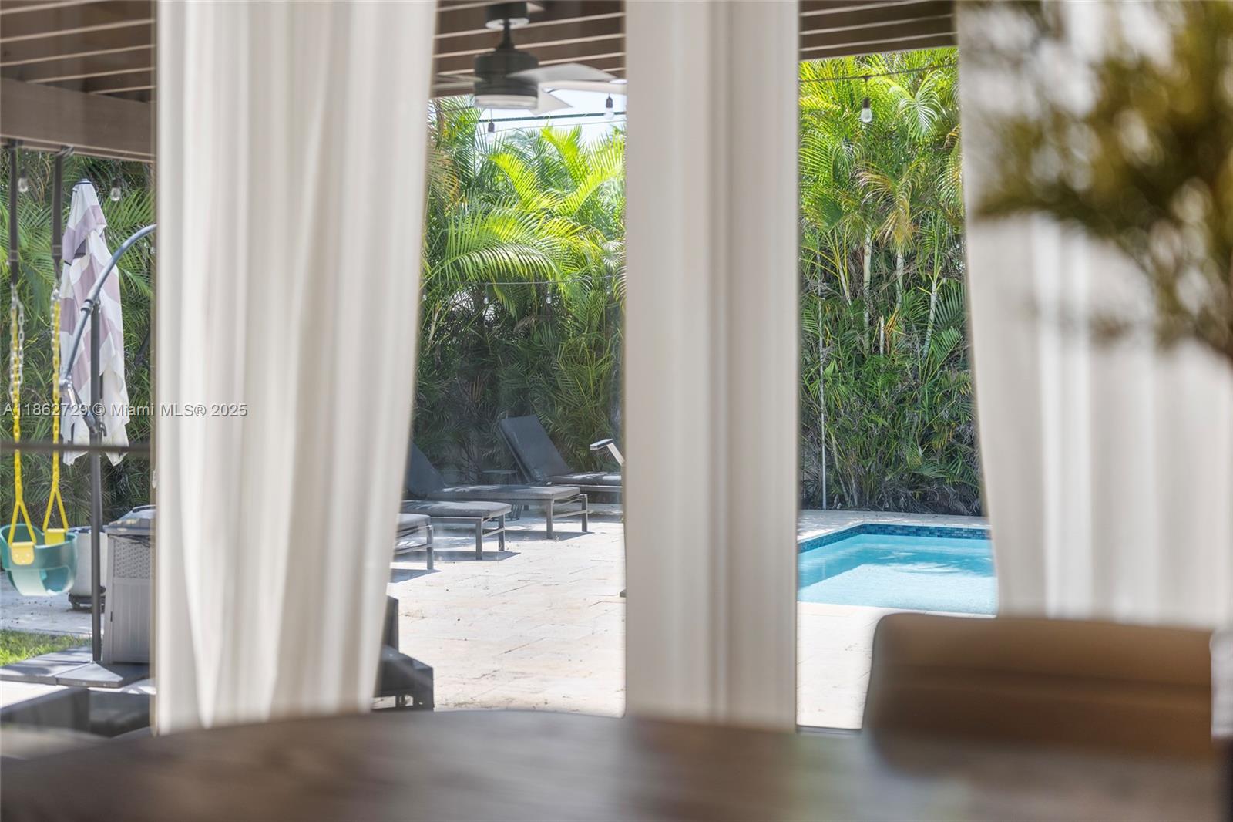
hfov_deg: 39.6
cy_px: 411
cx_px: 616
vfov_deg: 27.0
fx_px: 1712
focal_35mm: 50
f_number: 2.2
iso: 125
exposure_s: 1/160
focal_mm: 50
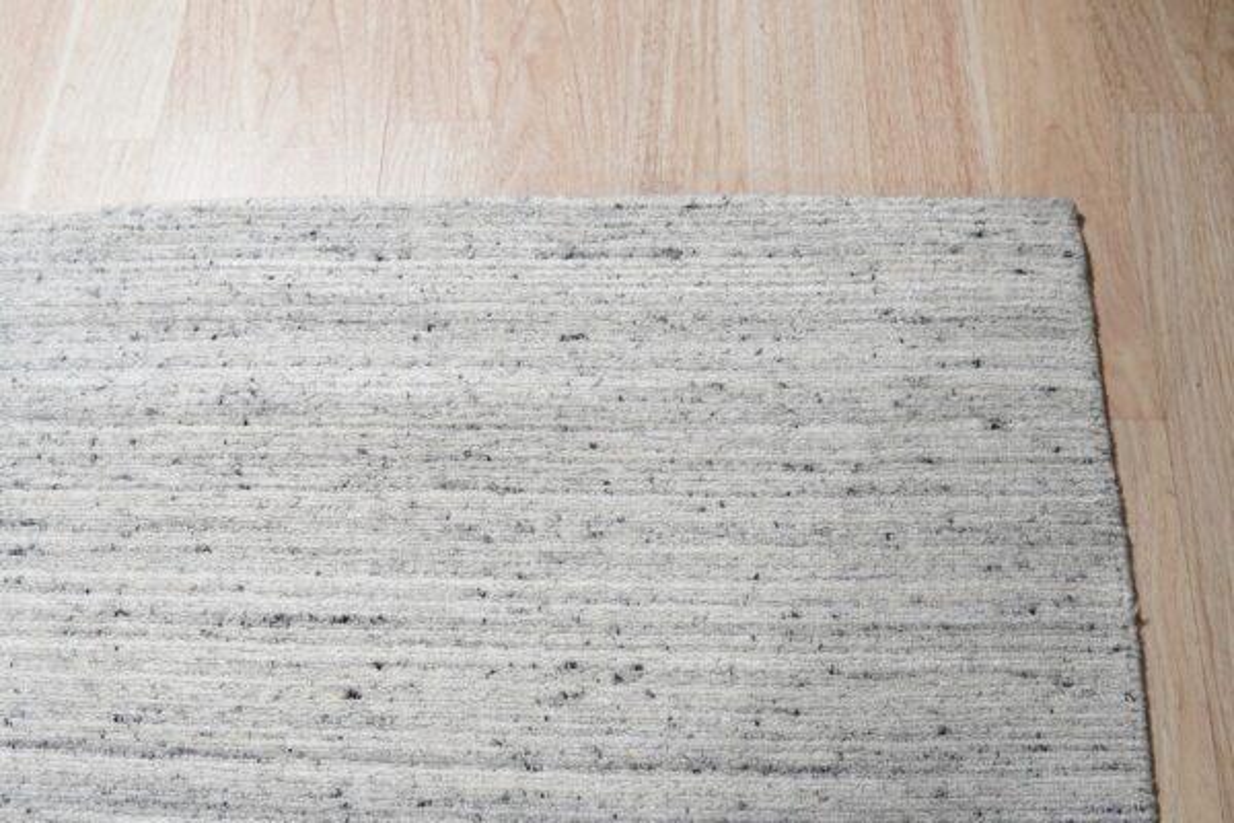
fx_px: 1542
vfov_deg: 29.9
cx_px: 617
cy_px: 412
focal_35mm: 45
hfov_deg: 43.6
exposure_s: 1/160
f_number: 5
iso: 500
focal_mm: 30
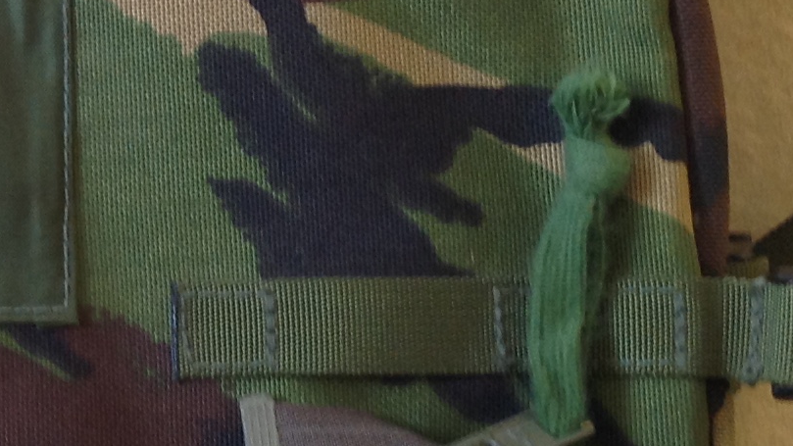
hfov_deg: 16.9
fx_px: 2565
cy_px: 34
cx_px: -135
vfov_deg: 9.9
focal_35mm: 122
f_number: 2.4
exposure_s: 1/15
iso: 50
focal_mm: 4.28
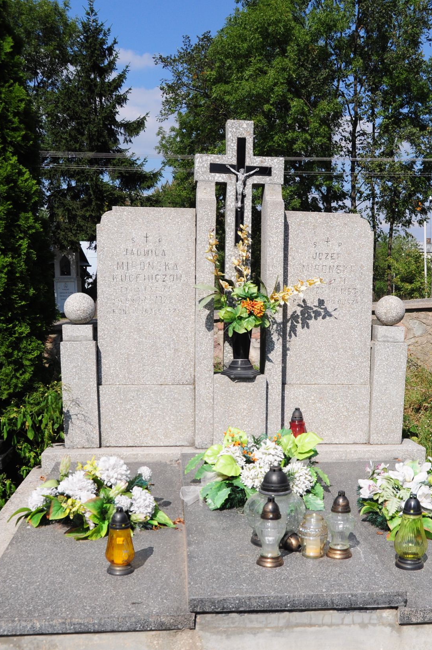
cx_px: 264
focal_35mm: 39
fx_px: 704
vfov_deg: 48.9
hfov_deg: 34.0
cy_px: 422
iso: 400
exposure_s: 1/2000
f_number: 7.1
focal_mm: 20
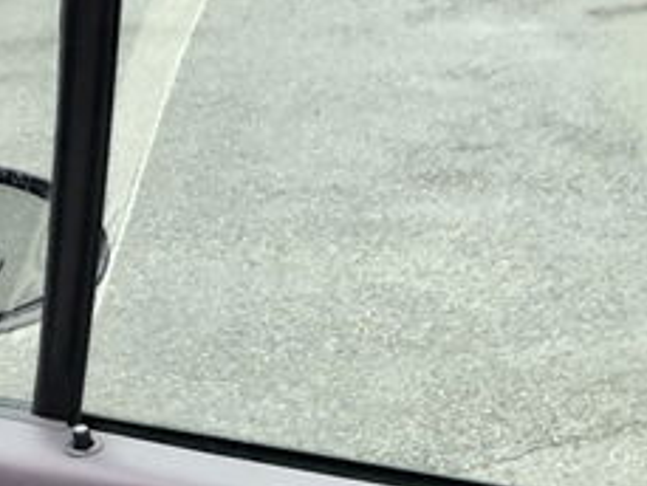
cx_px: 492
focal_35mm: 94
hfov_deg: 20.7
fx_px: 1758
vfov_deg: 14.9
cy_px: 670
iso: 40
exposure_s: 1/15
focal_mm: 4
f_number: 1.8
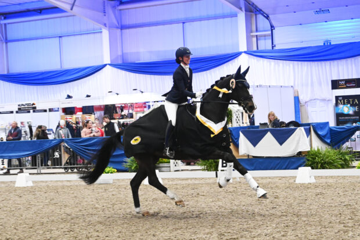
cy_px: 120
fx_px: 980
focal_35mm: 98
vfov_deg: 14.0
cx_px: 180
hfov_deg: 20.8
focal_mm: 82
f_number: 5.6
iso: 12800
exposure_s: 1/640
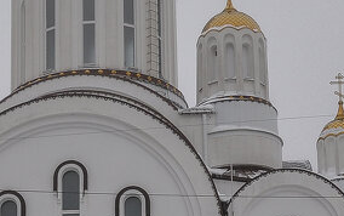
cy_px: 240
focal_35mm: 116
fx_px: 1088
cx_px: 39
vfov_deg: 11.2
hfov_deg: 17.7
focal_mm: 18
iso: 200
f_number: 6.3
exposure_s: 1/160
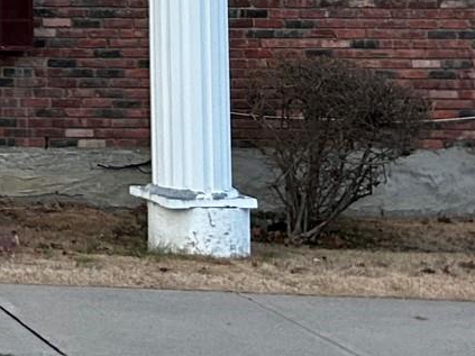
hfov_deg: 13.2
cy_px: -201
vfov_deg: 11.2
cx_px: -524
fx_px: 1728
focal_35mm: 126
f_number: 1.5
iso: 125
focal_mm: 5.7
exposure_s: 1/100
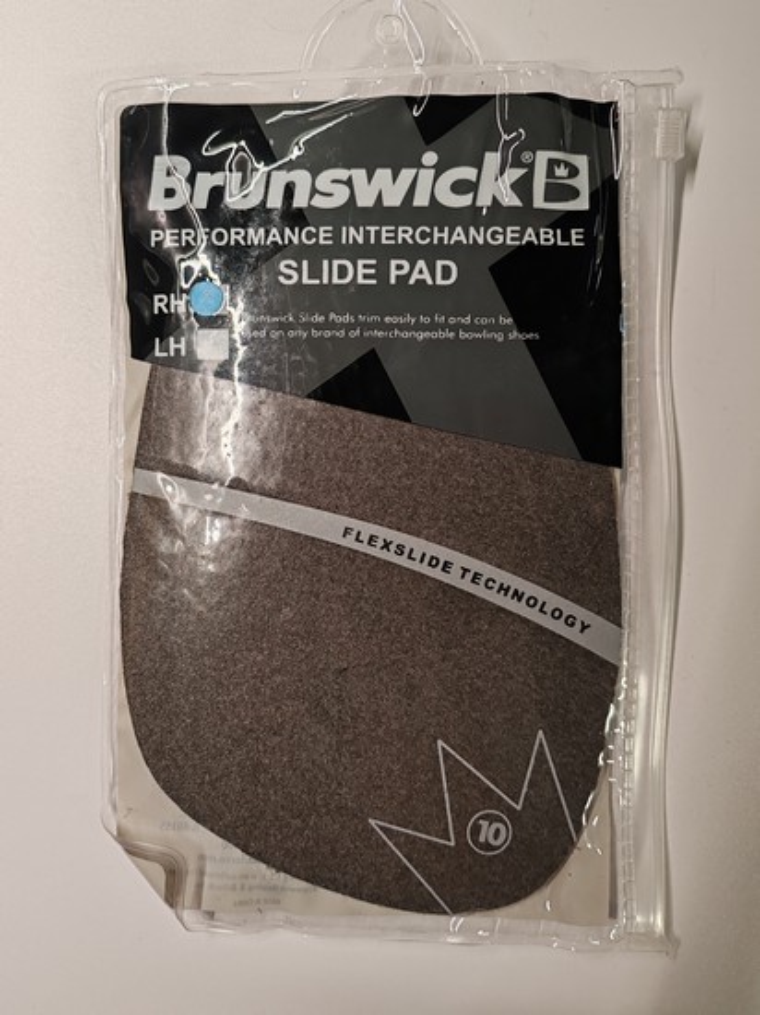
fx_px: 791
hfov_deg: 51.3
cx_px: 380
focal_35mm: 27
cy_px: 508
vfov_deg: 65.3
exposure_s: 1/50
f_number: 1.9
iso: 640
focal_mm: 6.12
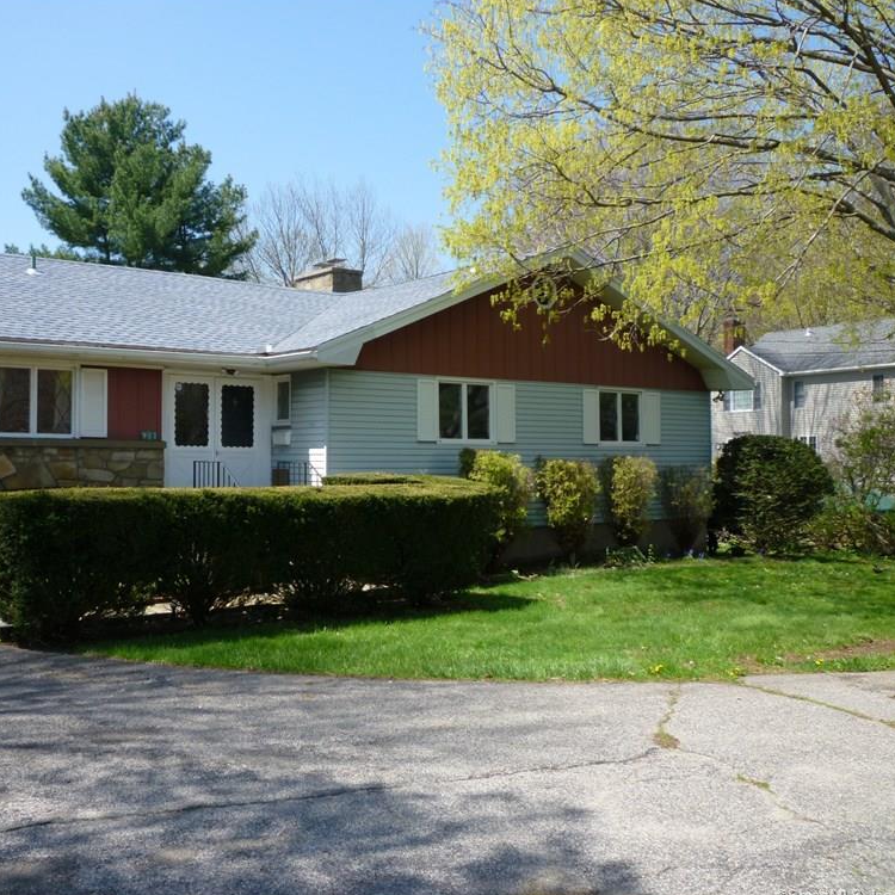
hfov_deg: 46.8
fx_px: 1024
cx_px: 337
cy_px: 449
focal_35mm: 35
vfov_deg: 47.2
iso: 80
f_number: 3.3
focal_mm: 5.2
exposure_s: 1/500
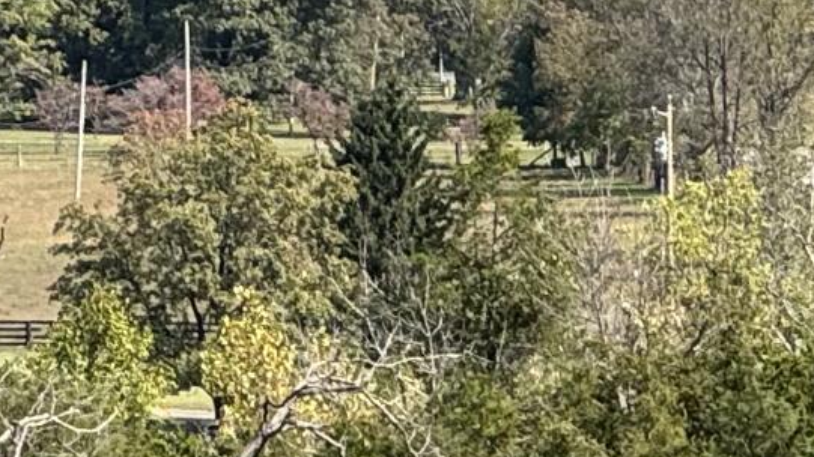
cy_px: 1085
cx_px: 460
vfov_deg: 2.6
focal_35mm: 465
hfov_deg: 4.6
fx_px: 10034
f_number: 2.8
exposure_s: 1/552
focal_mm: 9
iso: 25
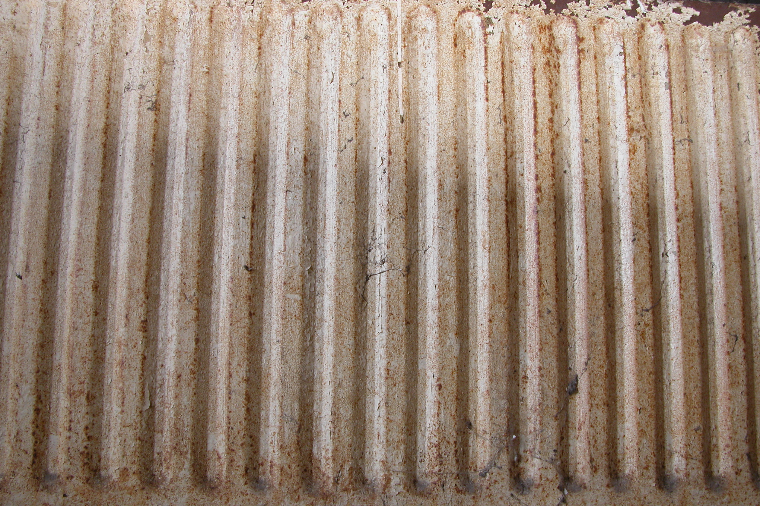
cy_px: 272
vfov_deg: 35.9
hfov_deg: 51.9
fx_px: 781
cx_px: 386
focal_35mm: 37
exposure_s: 1/41.3
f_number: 2.8
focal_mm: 8.9
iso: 100
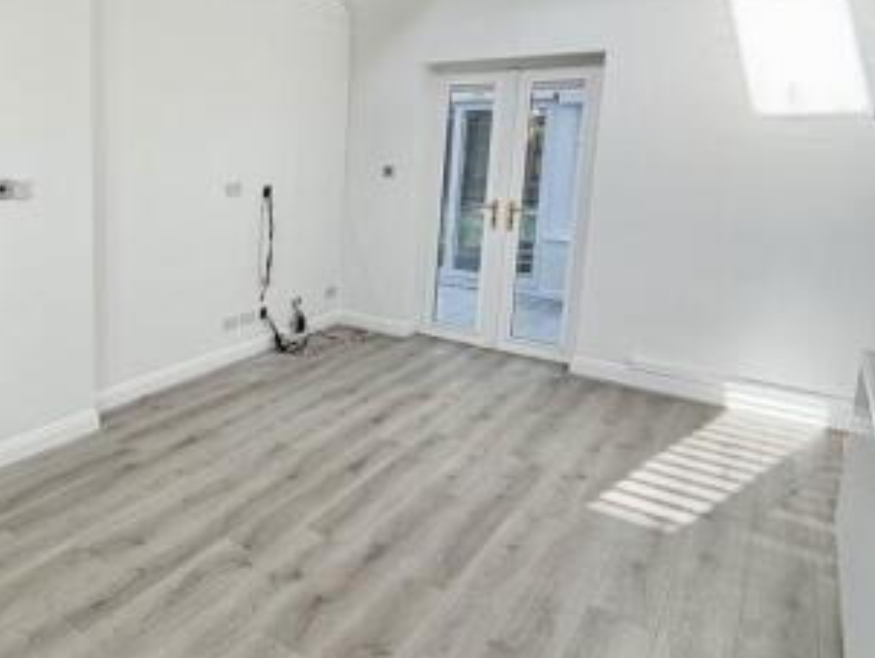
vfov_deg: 50.9
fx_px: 683
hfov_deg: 60.7
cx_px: 193
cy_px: 251
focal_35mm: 27
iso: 50
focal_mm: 2.22
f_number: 2.2
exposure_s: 1/121
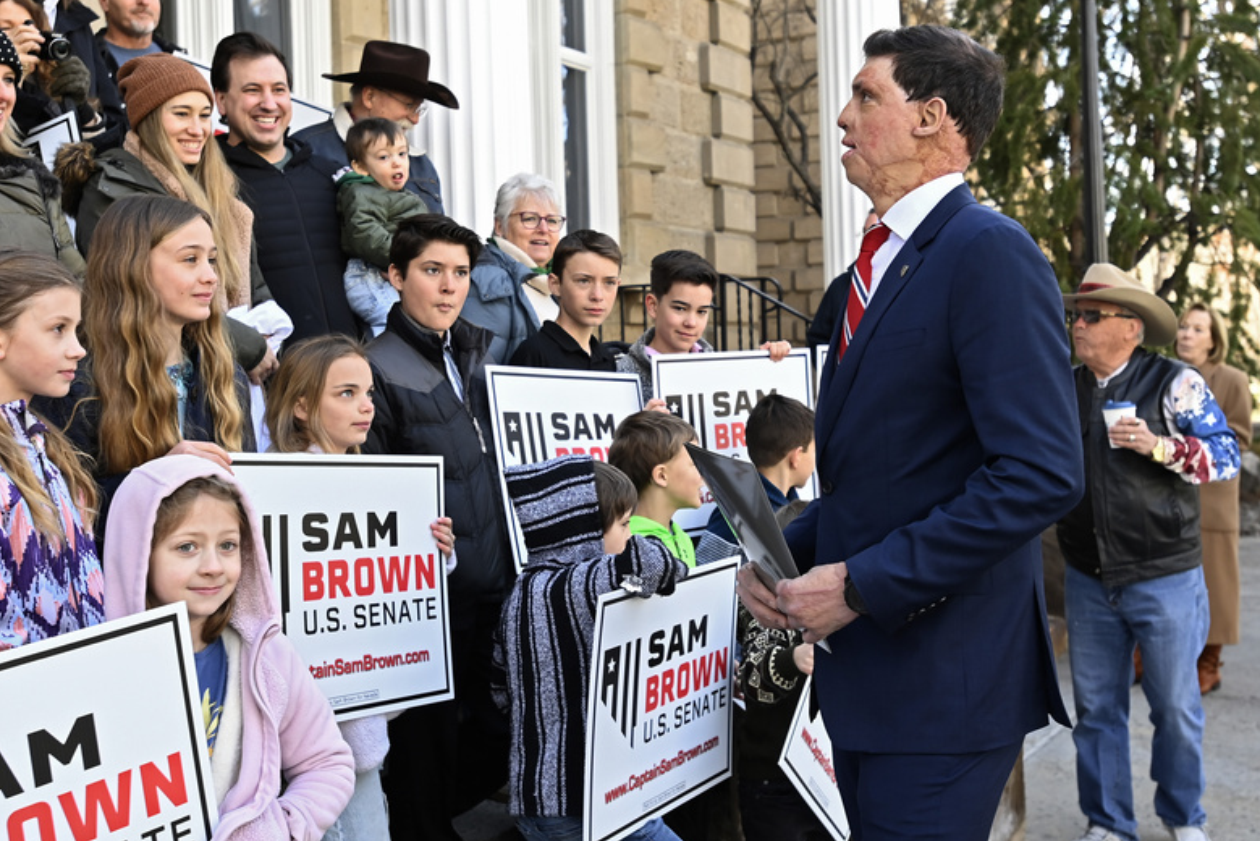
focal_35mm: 46
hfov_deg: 42.7
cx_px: 657
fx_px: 1611
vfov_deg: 29.2
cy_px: 368
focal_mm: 35
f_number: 5.6
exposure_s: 1/200
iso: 500
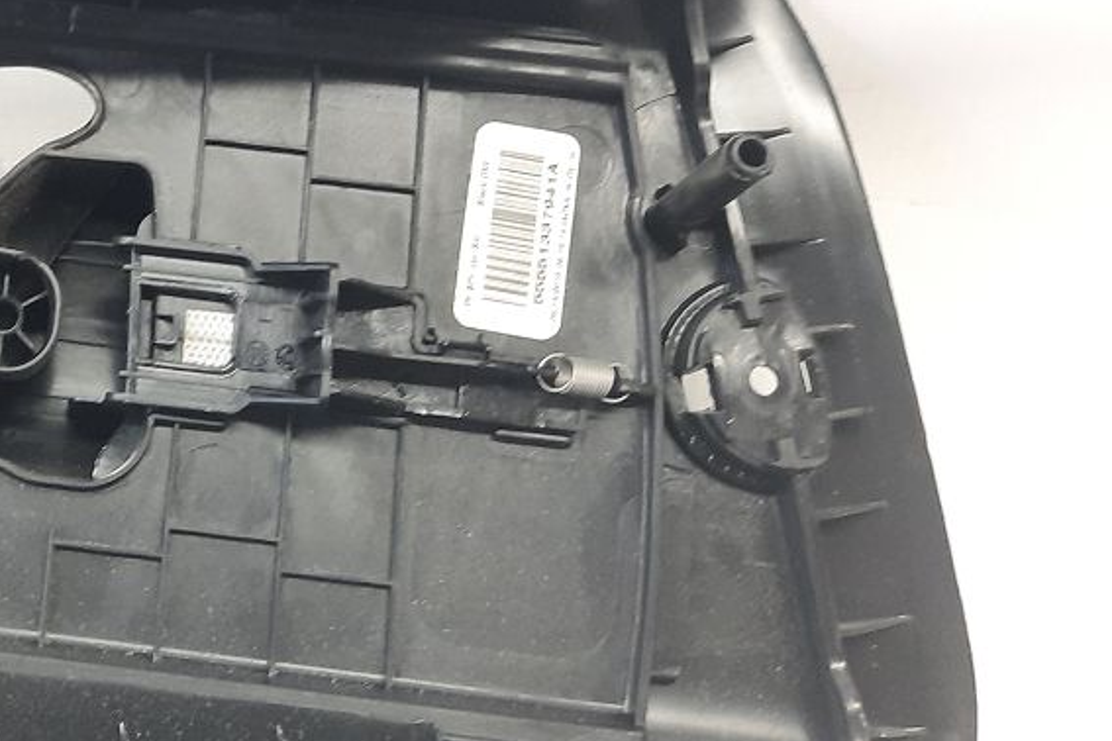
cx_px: 0
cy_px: 118
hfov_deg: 33.2
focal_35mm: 55
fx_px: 1699
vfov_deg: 24.1
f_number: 2
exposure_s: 1/50
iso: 250
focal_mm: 4.6
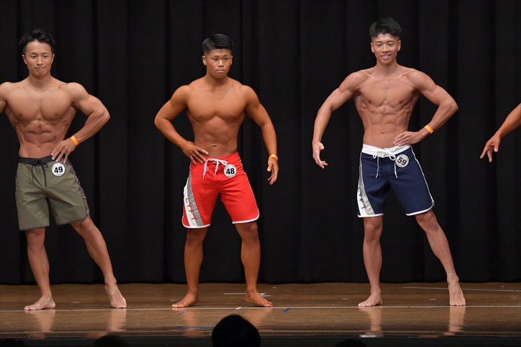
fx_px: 3255
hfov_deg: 9.2
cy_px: 174
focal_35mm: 225
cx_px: 260
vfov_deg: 6.1
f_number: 5.6
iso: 5000
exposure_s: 1/400
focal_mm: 150
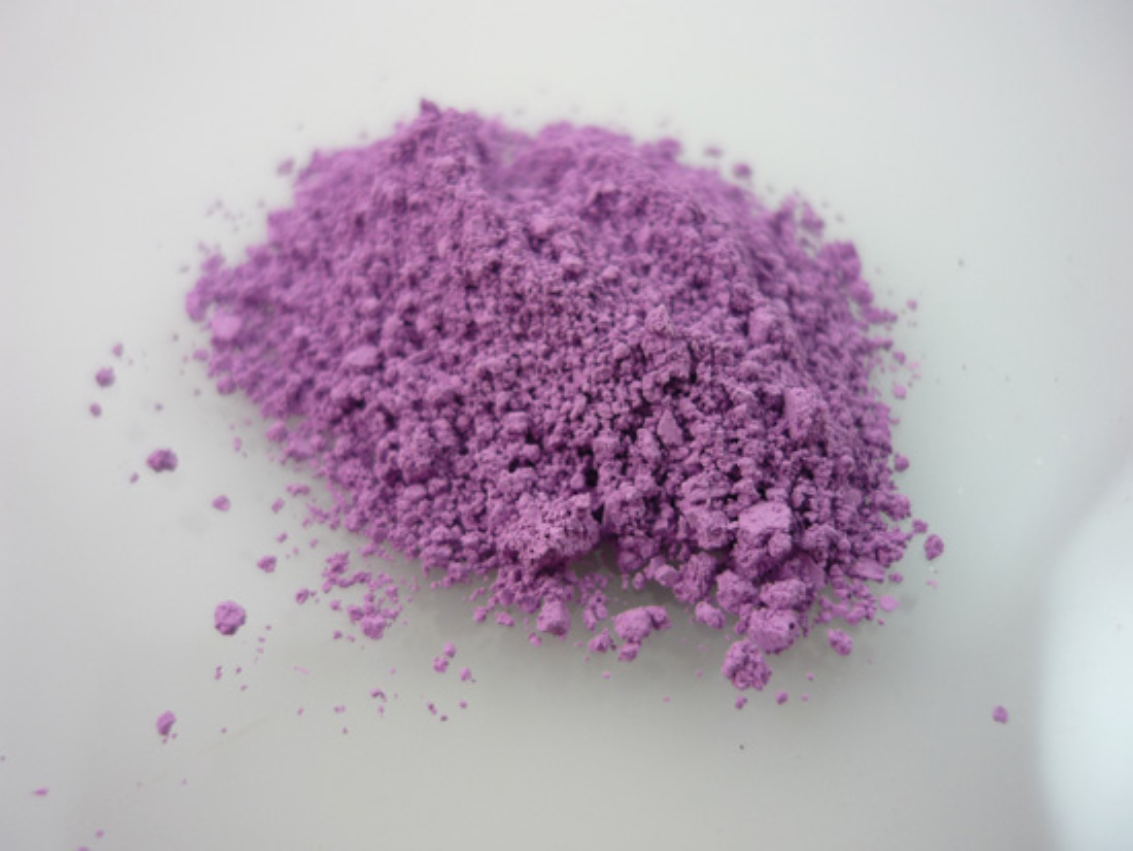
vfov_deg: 43.0
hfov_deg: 55.3
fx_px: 1081
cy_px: 426
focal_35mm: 33
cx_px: 566
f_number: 2.8
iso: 100
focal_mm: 5.5
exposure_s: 1/30
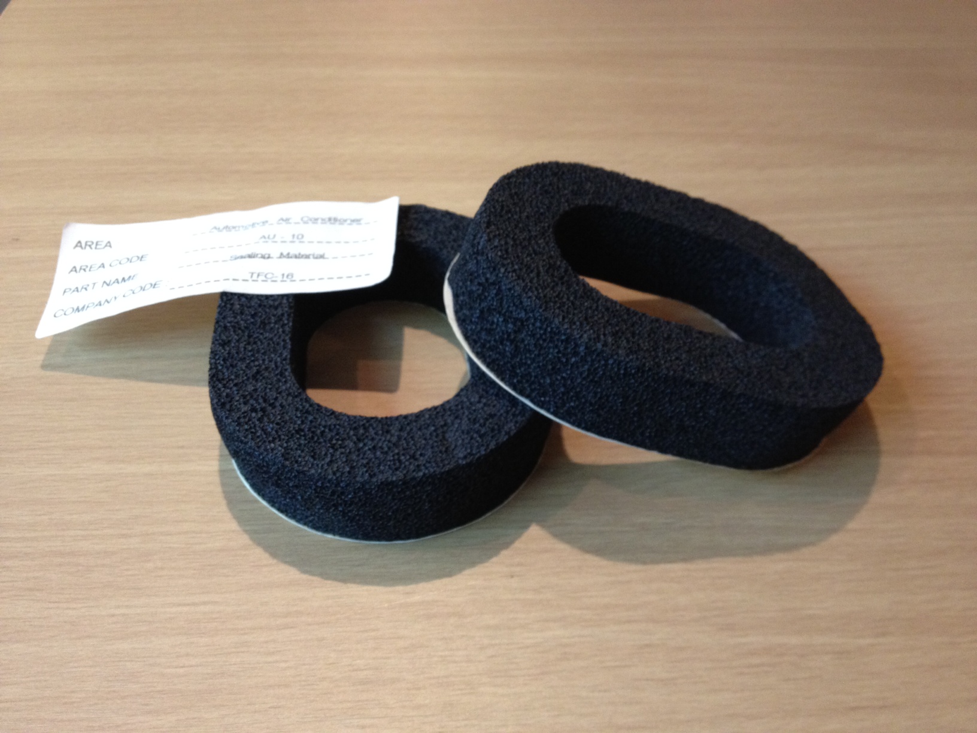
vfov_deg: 40.7
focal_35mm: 35
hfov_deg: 52.6
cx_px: 488
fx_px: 988
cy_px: 366
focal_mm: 4.28
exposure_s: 1/20
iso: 250
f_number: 2.4
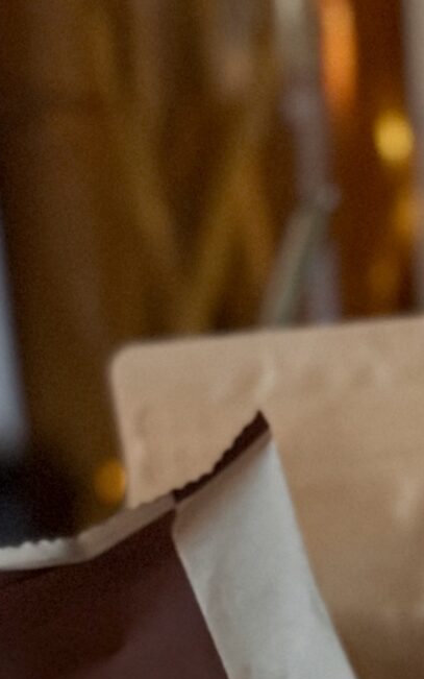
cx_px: 758
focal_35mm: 100
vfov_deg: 19.6
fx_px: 1848
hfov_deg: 12.1
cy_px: 818
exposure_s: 1/25
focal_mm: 6.76
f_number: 1.78
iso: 1000
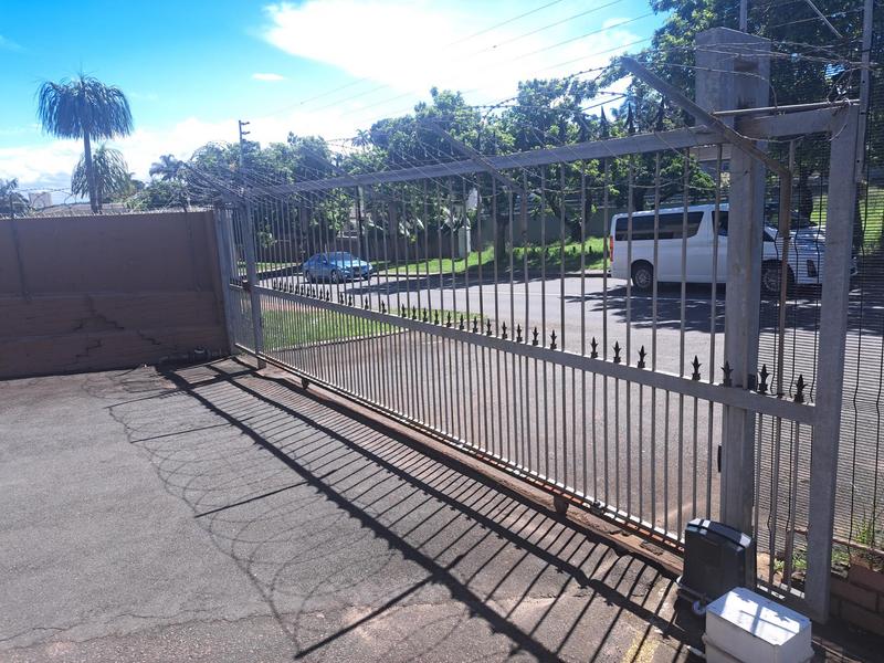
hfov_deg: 71.6
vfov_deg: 56.8
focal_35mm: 24
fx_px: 613
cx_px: 442
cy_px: 332
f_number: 1.8
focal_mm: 5.23
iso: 50
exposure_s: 1/416
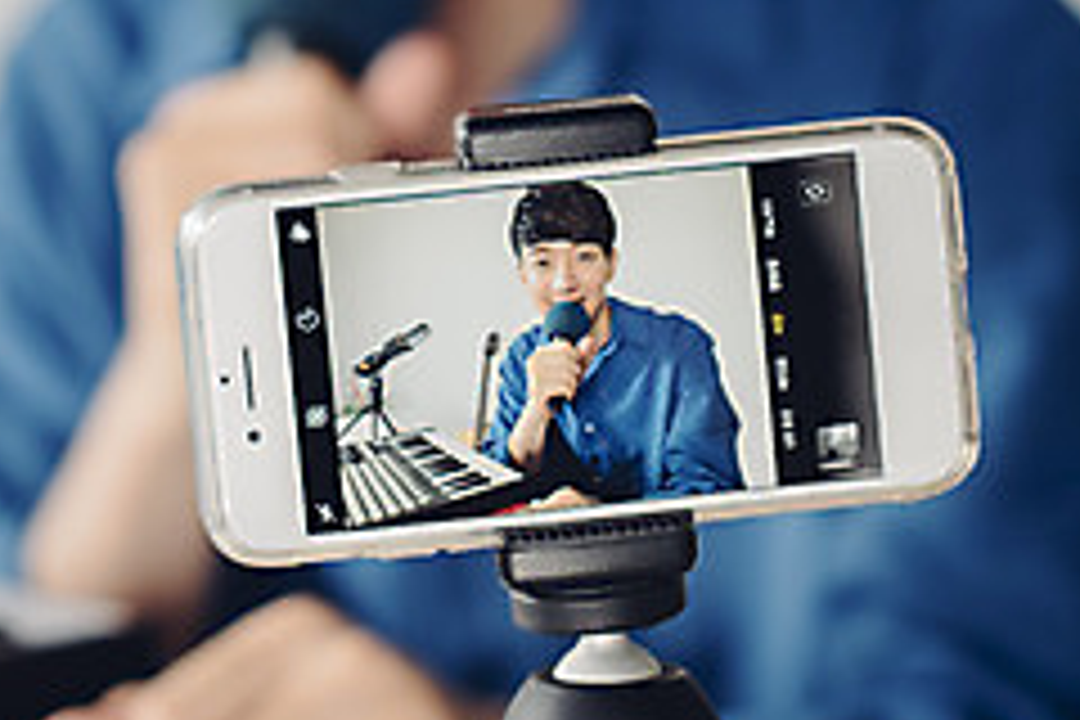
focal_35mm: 125
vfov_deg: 10.9
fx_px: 3750
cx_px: 376
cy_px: 104
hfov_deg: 16.4
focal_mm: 50
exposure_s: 1/100
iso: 320
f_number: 2.8
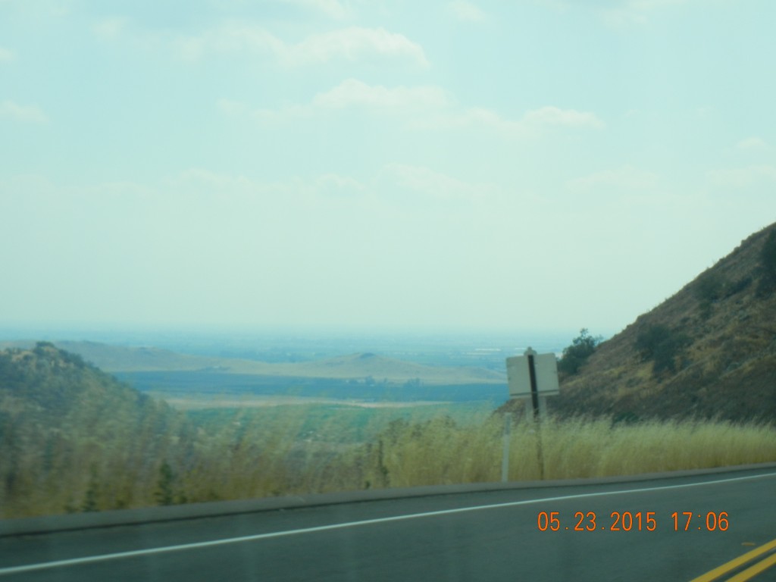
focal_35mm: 89
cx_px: 388
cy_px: 291
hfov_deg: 22.0
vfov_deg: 16.6
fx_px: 1995
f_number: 8.8
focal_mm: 16
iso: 160
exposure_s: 1/242
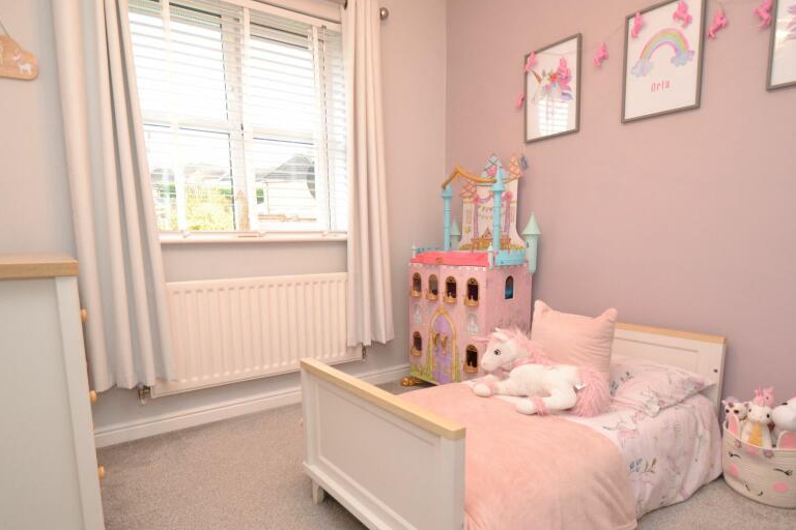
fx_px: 442
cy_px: 312
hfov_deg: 84.0
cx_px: 394
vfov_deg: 61.5
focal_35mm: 20
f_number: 3.5
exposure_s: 1/60
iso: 1400
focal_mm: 10
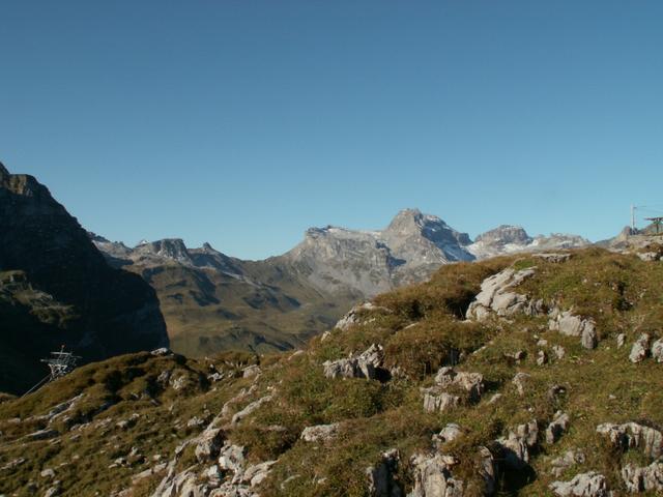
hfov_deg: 52.6
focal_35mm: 35
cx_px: 332
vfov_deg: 40.7
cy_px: 248
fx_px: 670
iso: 50
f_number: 8
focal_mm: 5.86
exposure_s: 1/160
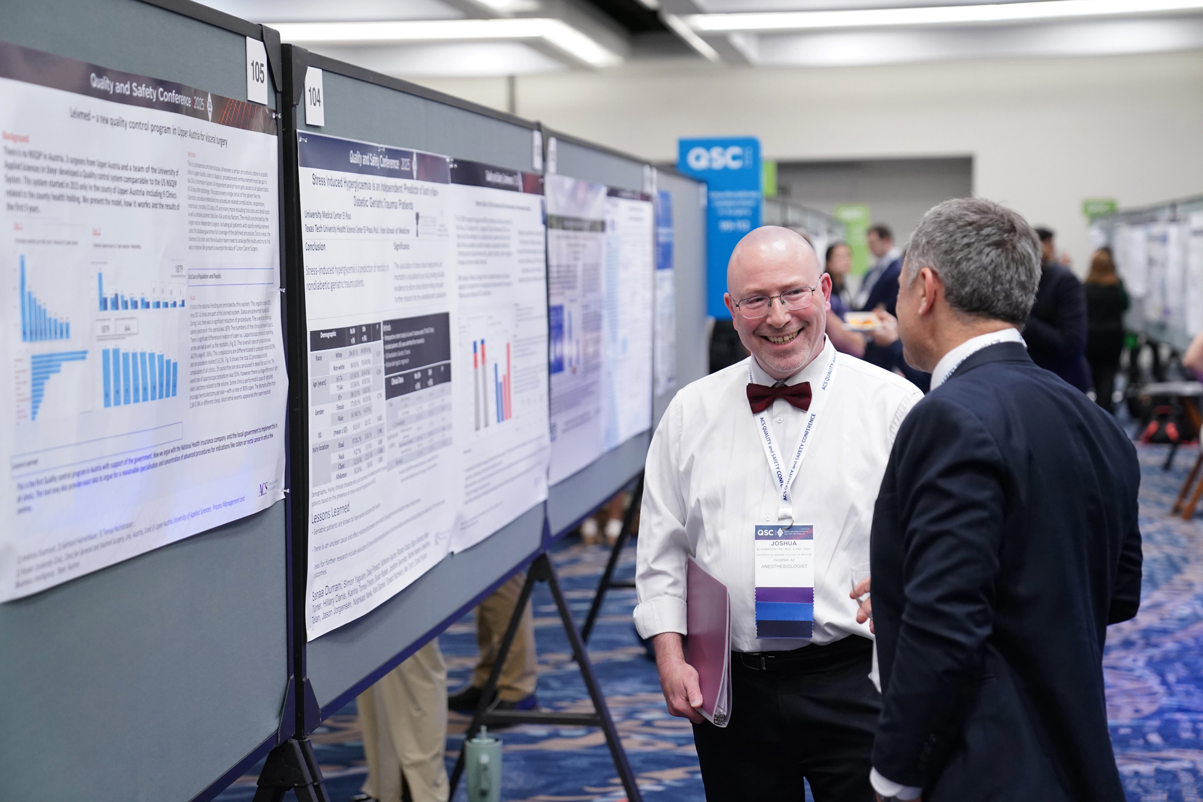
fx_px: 2239
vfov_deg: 20.3
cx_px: 602
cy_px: 401
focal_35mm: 67
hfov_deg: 30.1
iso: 3200
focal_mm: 67
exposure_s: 1/320
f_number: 2.8
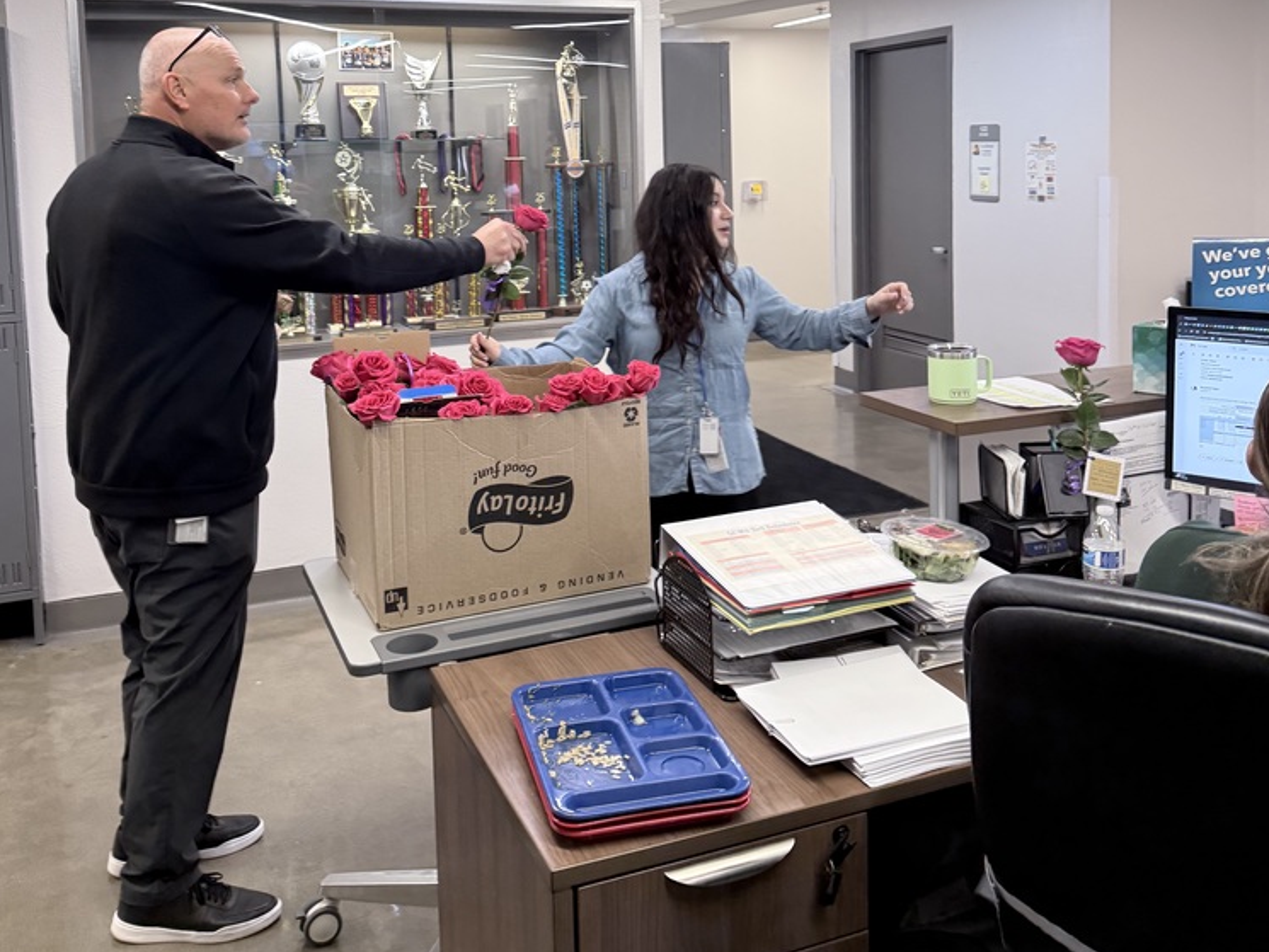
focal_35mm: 33
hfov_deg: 55.3
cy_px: 235
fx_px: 1210
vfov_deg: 41.6
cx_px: 625
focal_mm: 6.76
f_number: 1.78
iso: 200
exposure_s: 1/120
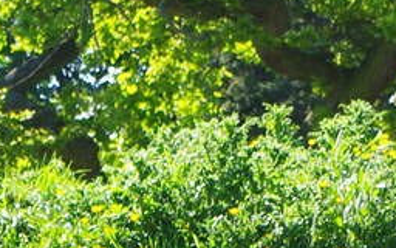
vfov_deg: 2.5
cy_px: 348
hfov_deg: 4.0
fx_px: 5655
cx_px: 114
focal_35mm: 524
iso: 100
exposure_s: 1/90
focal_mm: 55
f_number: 8
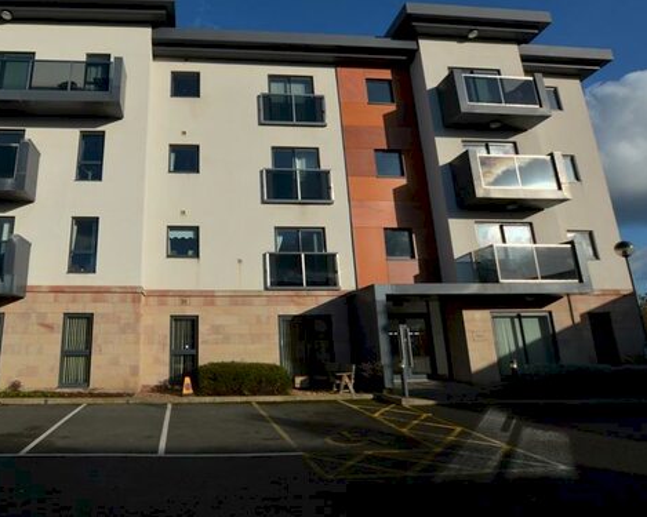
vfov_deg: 65.3
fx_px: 402
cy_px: 232
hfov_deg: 75.0
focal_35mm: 21
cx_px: 211
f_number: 10
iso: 100
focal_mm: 10
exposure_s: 1/250
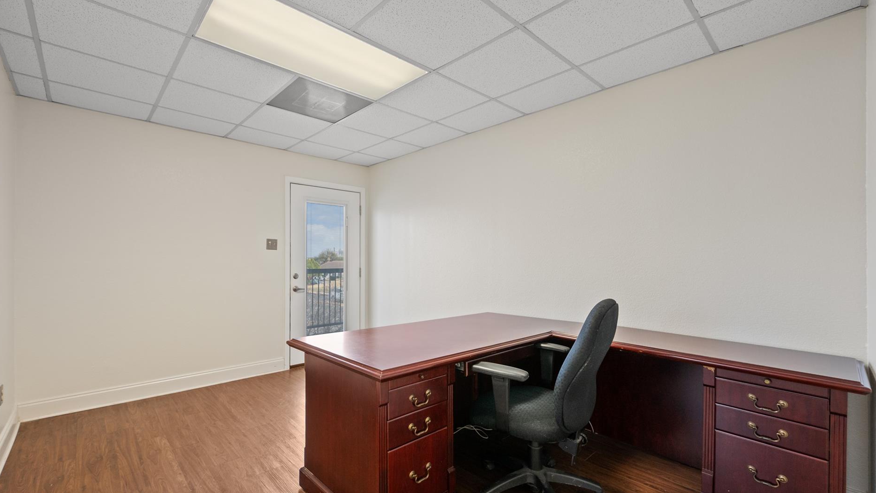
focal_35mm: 16
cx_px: 413
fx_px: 372
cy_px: 257
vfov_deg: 67.1
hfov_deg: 99.3
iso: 400
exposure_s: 1/3
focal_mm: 14
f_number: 8
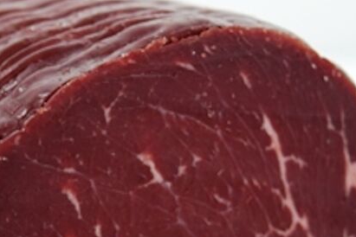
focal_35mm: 124
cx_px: 43
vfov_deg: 11.0
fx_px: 1226
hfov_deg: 16.3
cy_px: 177
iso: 400
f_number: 5
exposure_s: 1/100
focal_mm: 34
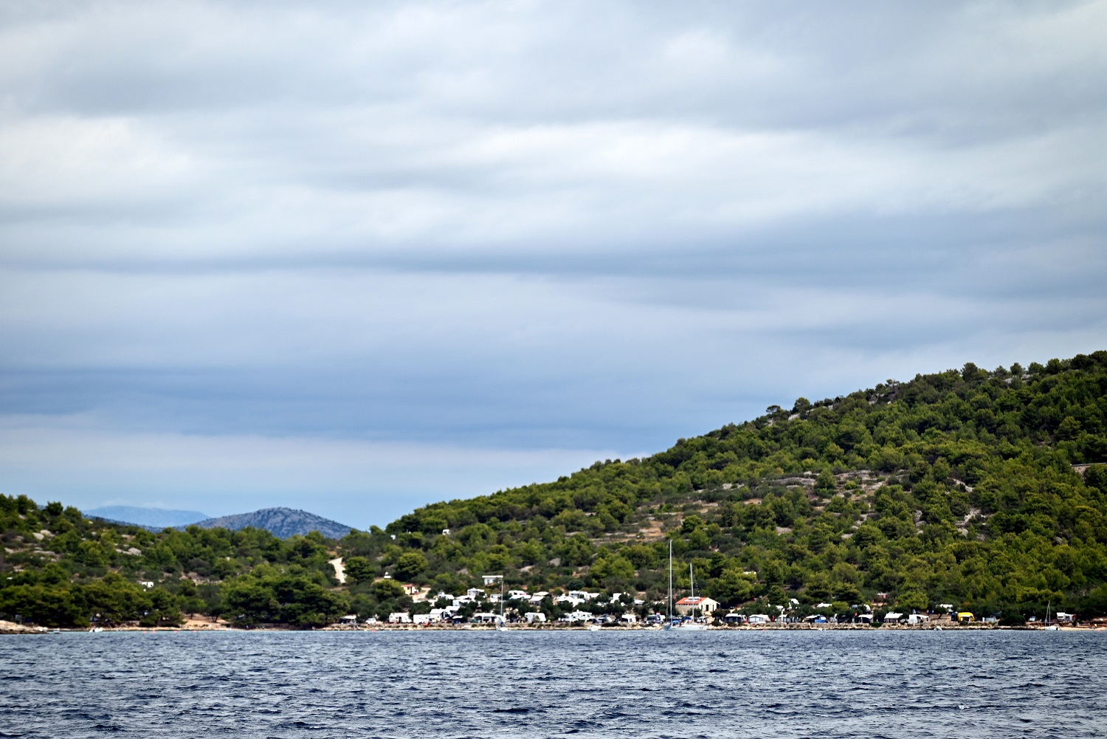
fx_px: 5229
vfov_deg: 8.1
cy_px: 370
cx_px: 554
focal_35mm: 170
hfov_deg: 12.1
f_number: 5.6
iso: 250
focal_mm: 170
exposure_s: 1/2000
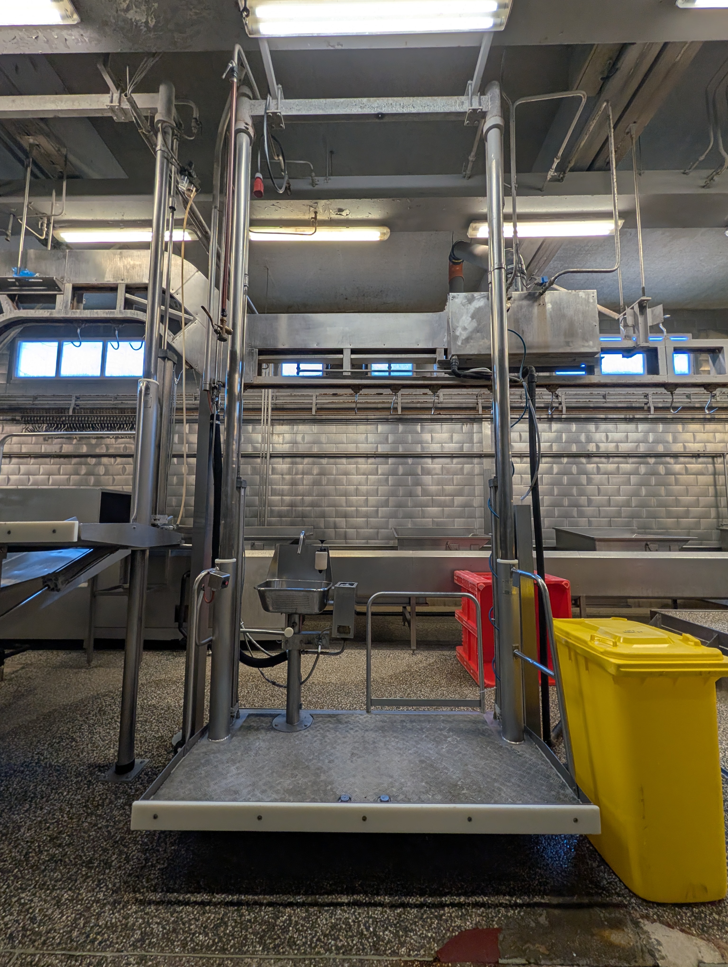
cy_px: 484
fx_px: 336
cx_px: 364
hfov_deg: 94.6
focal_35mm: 12
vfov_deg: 110.5
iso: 43
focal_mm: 2.02
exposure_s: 1/137
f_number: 1.7
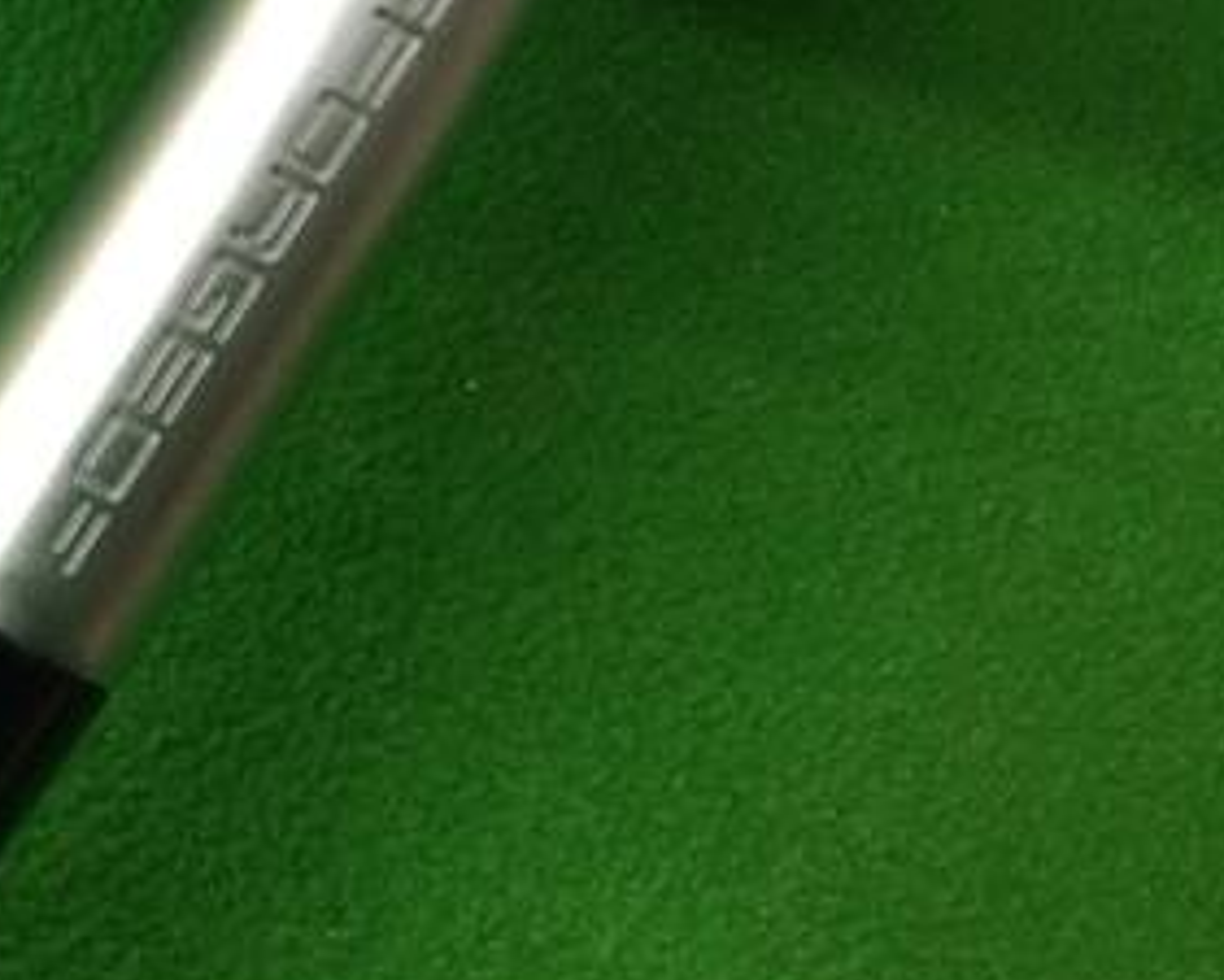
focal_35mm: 69
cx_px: -70
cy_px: 274
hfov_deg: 25.8
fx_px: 2500
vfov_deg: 22.0
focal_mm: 3.3
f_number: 2.4
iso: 80
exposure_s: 1/30
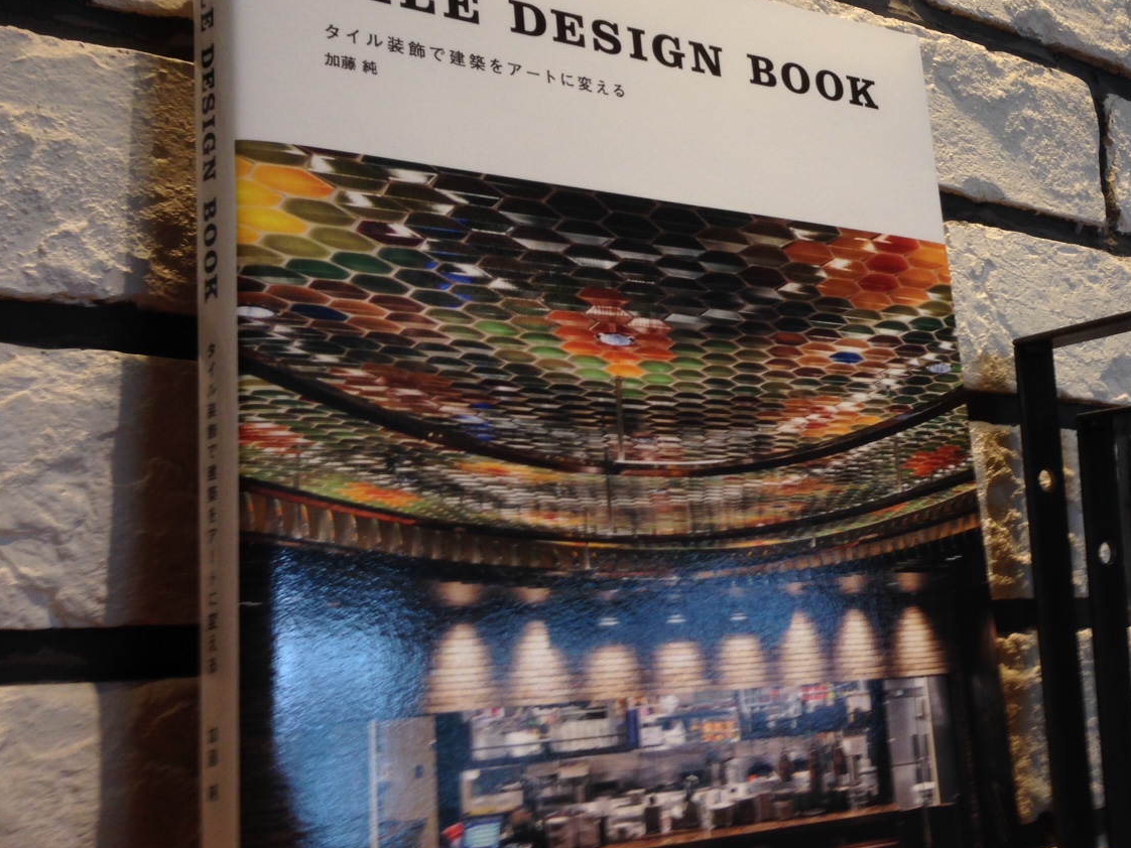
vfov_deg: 30.2
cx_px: 810
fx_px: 1569
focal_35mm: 48
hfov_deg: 38.9
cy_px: 346
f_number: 2.4
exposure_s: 1/30
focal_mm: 4.12
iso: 50
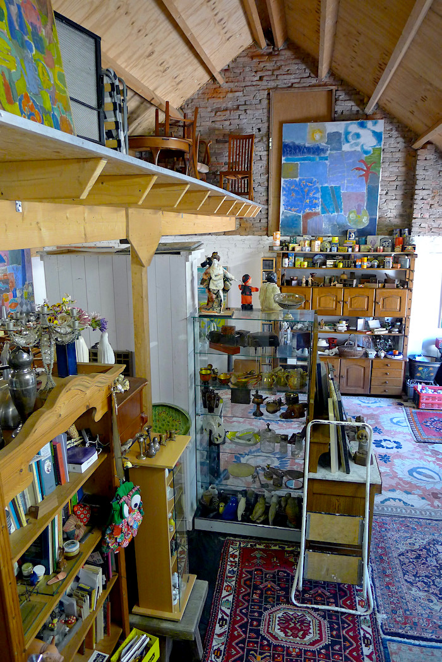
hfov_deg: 53.2
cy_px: 331
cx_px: 221
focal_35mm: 24
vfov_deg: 73.7
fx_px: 442
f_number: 2
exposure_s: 1/25
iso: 400
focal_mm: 5.1
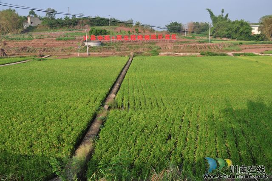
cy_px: 90
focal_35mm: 32
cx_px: 136
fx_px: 238
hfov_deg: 59.6
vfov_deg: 41.6
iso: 200
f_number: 8
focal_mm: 21
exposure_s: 1/250
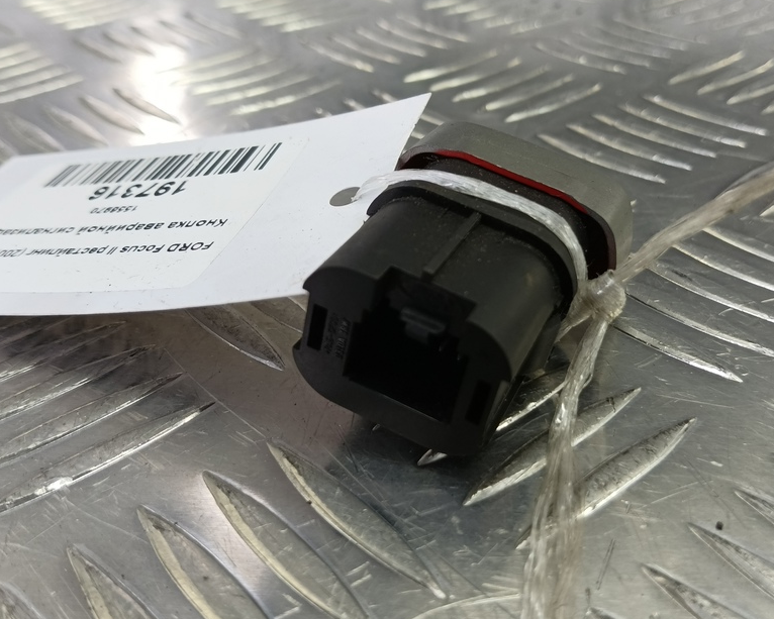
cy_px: 292
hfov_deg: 58.5
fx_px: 687
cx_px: 442
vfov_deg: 48.5
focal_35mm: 30
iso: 124
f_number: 1.6
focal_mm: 4.11
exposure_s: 1/50
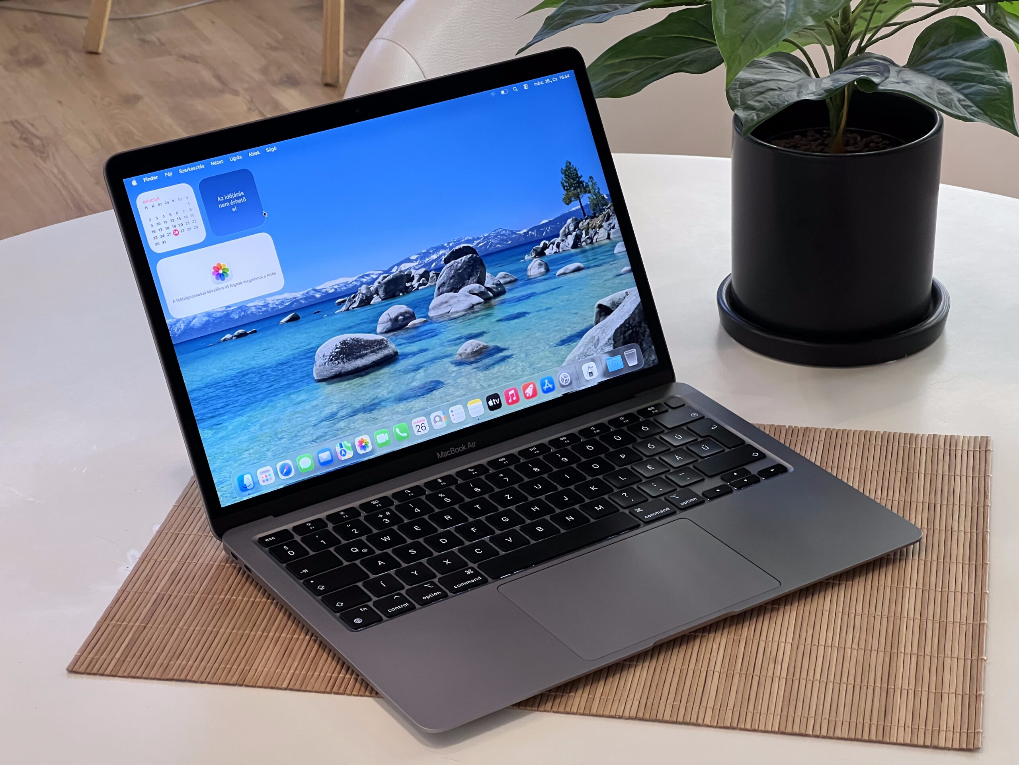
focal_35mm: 77
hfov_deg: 25.3
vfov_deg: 19.1
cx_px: 510
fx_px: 2267
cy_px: 382
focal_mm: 9
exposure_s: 1/60
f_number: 2.8
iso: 250
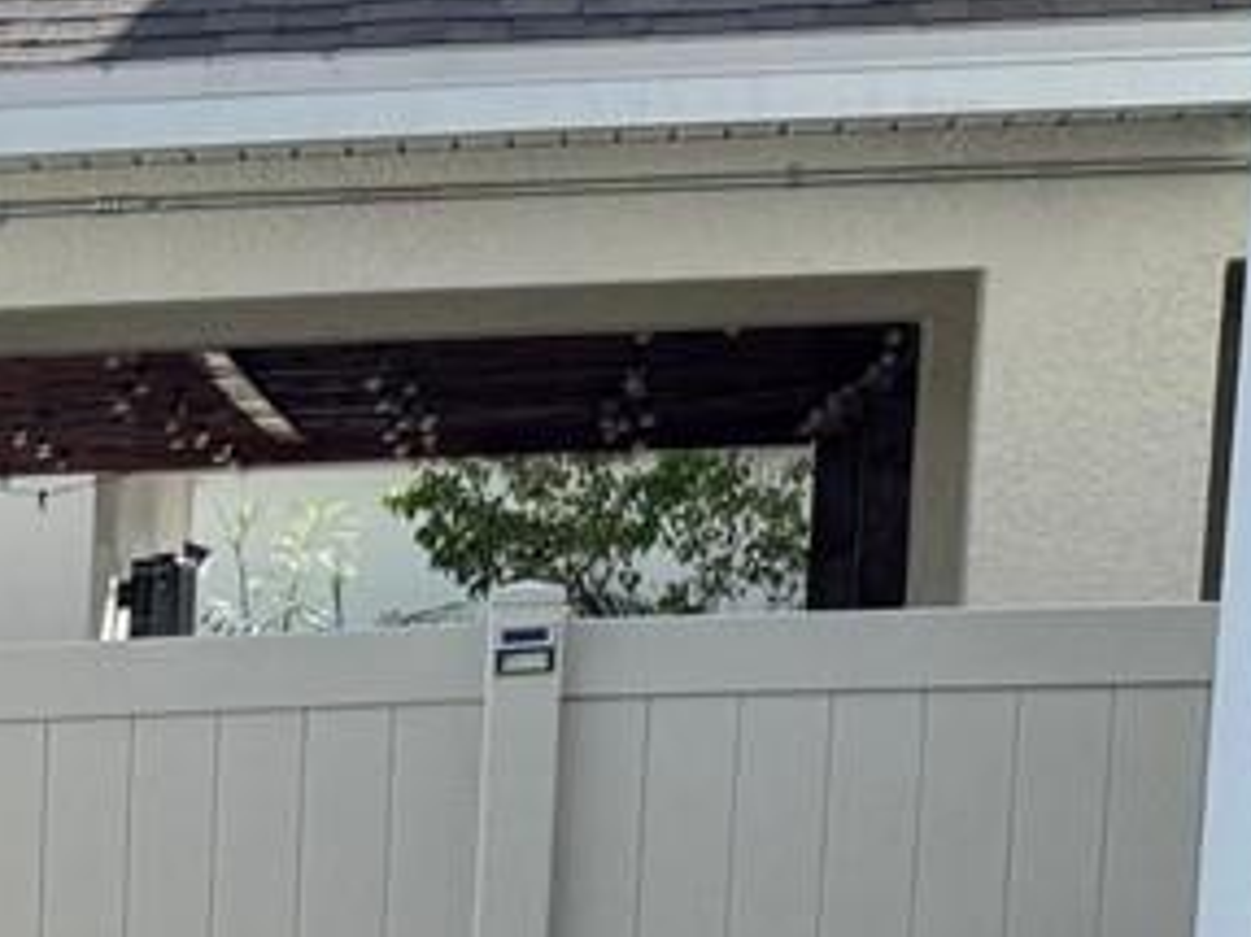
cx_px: -950
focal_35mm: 134
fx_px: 4841
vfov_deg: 10.4
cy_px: 1717
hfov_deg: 13.3
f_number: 1.78
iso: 80
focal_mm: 6.76
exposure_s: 1/4049
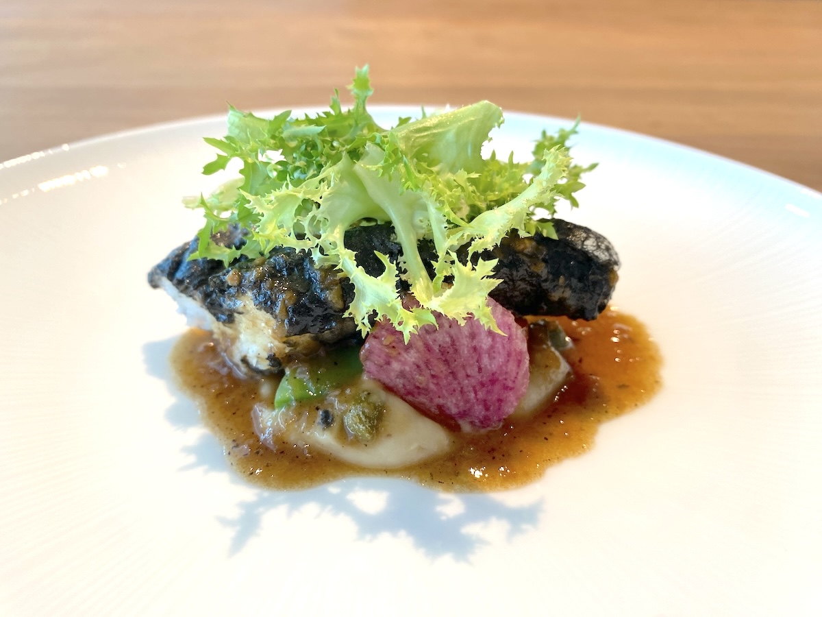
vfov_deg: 54.9
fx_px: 594
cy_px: 308
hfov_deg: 69.4
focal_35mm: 25
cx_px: 411
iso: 125
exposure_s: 1/100
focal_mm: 4.25
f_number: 1.8
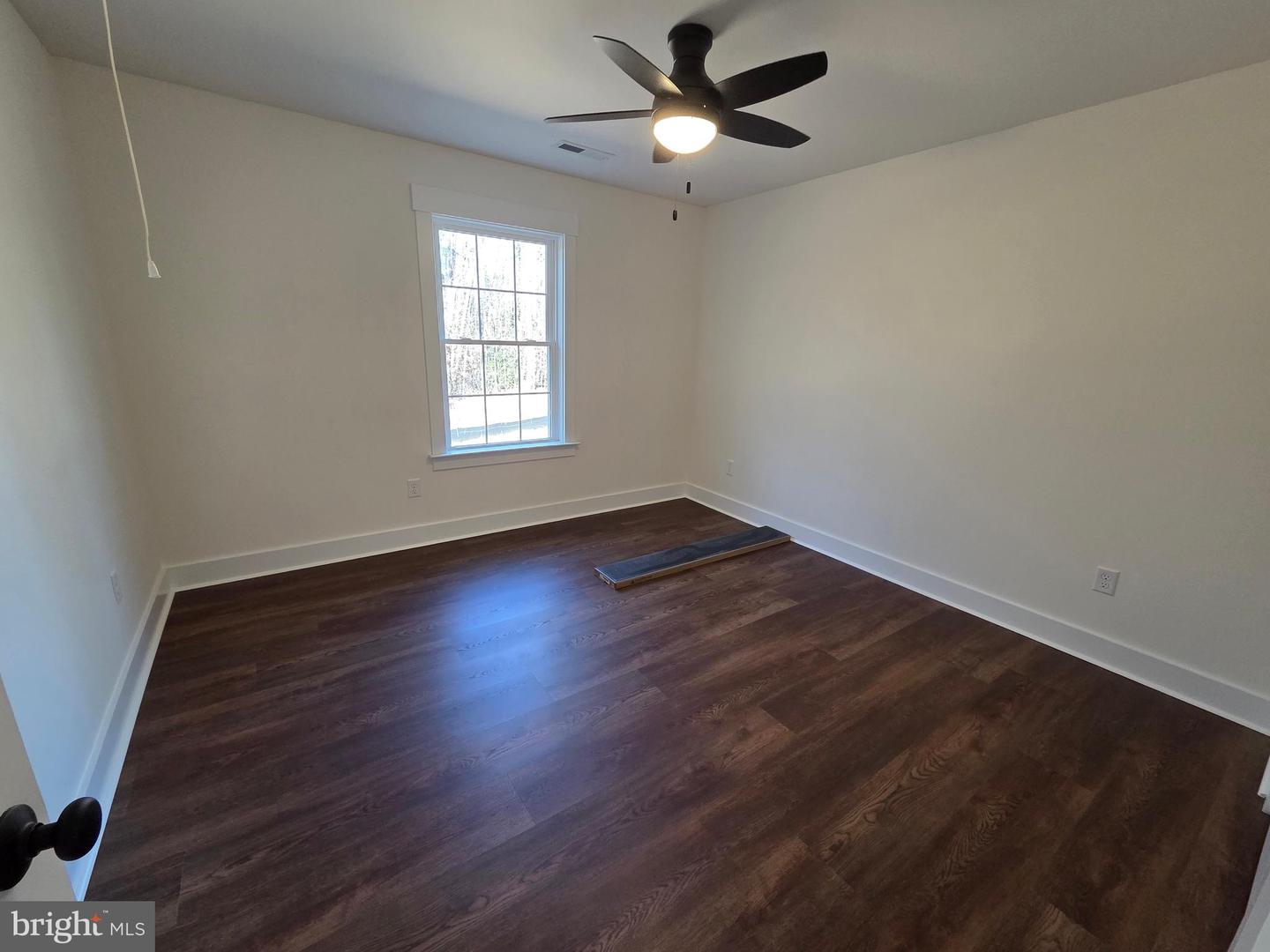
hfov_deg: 106.2
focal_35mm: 13
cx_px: 635
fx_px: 477
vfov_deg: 89.9
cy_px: 476
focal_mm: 2.2
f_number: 2.2
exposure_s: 1/60
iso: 200
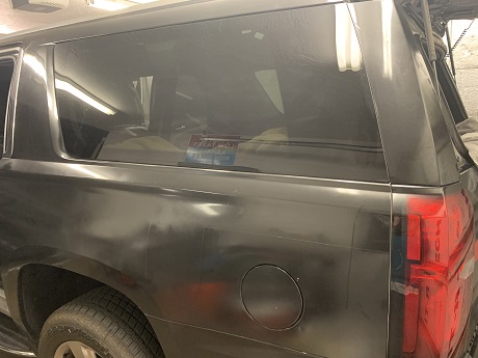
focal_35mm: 26
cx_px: 239
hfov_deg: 67.3
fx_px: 359
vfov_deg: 53.1
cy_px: 179
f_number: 1.8
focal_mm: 4.25
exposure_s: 1/40
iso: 320
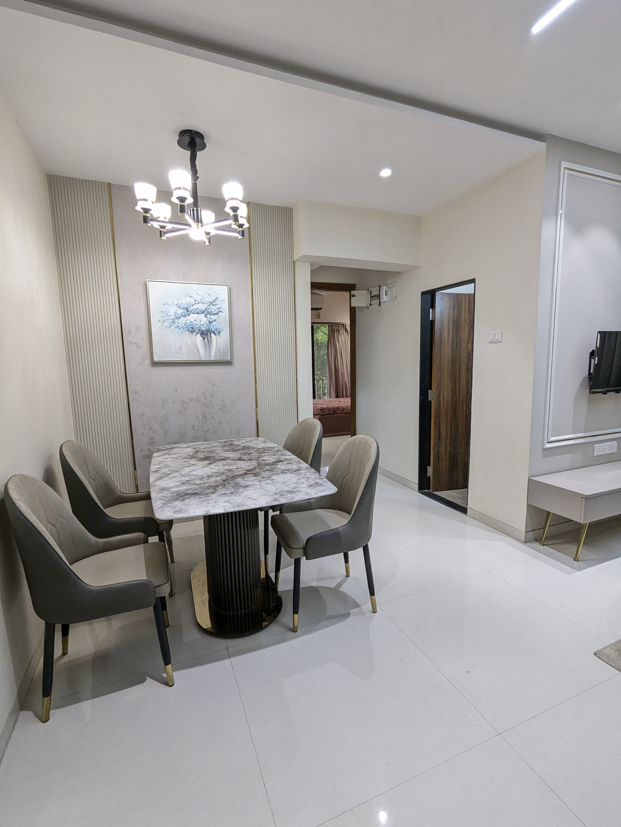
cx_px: 310
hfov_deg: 78.1
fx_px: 383
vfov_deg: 94.5
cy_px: 414
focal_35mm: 16
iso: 244
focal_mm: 2.35
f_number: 2.2
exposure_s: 1/100
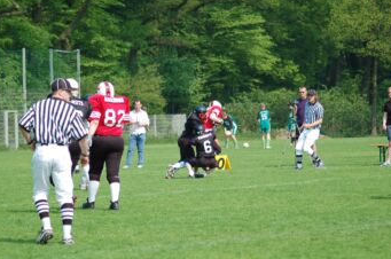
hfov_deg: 8.6
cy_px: 128
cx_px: 181
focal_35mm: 239
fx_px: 2591
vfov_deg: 5.7
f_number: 4.2
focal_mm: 120
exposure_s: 1/1000
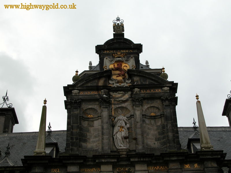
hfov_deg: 28.2
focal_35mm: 69
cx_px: 116
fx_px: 460
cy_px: 86
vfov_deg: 21.3
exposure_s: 1/255
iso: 100
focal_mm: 17.8
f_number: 6.6
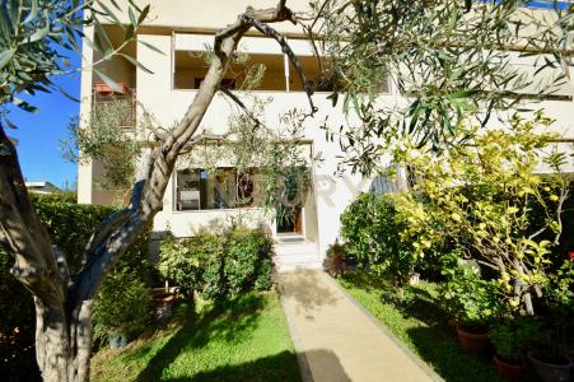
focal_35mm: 15
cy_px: 191
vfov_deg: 77.2
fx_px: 239
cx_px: 287
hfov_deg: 100.4
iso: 100
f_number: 8
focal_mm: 10
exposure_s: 1/250
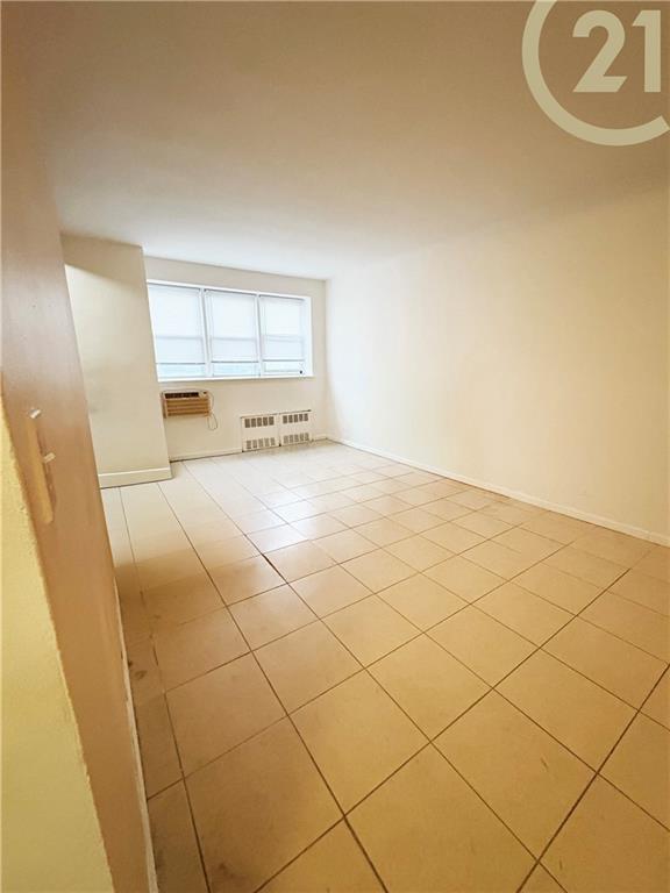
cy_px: 446
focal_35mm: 14
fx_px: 361
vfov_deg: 102.1
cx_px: 335
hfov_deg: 85.7
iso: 1000
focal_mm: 2.22
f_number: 2.2
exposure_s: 1/60
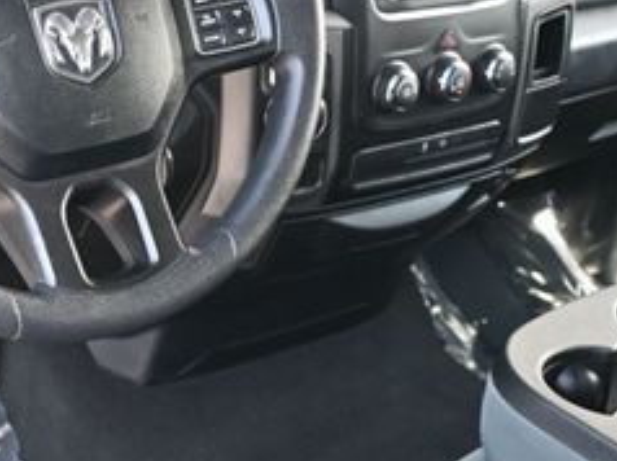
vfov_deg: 19.4
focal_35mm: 76
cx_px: 174
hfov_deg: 25.6
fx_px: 1347
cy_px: 233
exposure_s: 1/125
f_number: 3.8
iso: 560
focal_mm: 19.5
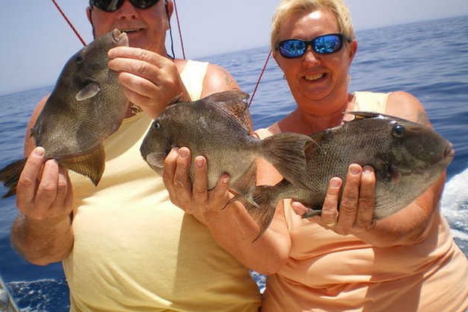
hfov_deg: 50.7
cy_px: 136
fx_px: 494
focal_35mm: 38
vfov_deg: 35.0
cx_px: 234
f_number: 4.6
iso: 50
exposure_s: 1/400
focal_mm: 6.3
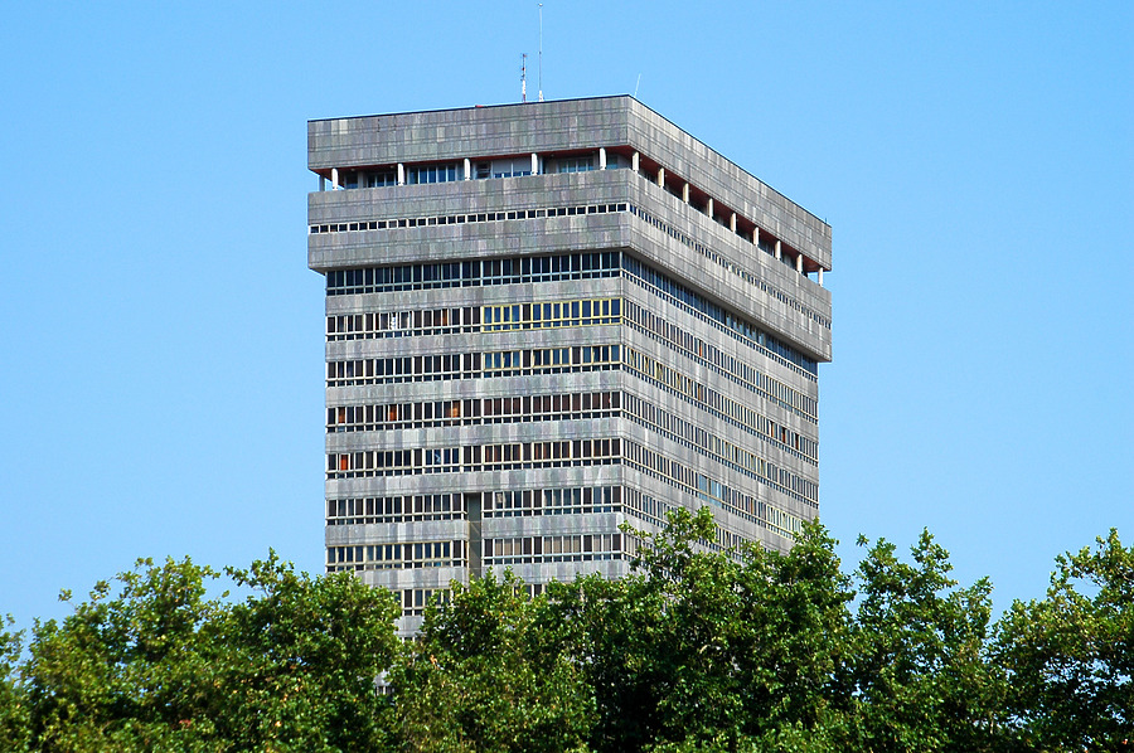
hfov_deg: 15.9
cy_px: 376
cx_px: 567
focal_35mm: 129
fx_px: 4059
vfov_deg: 10.6
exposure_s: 1/800
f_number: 7.1
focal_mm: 86
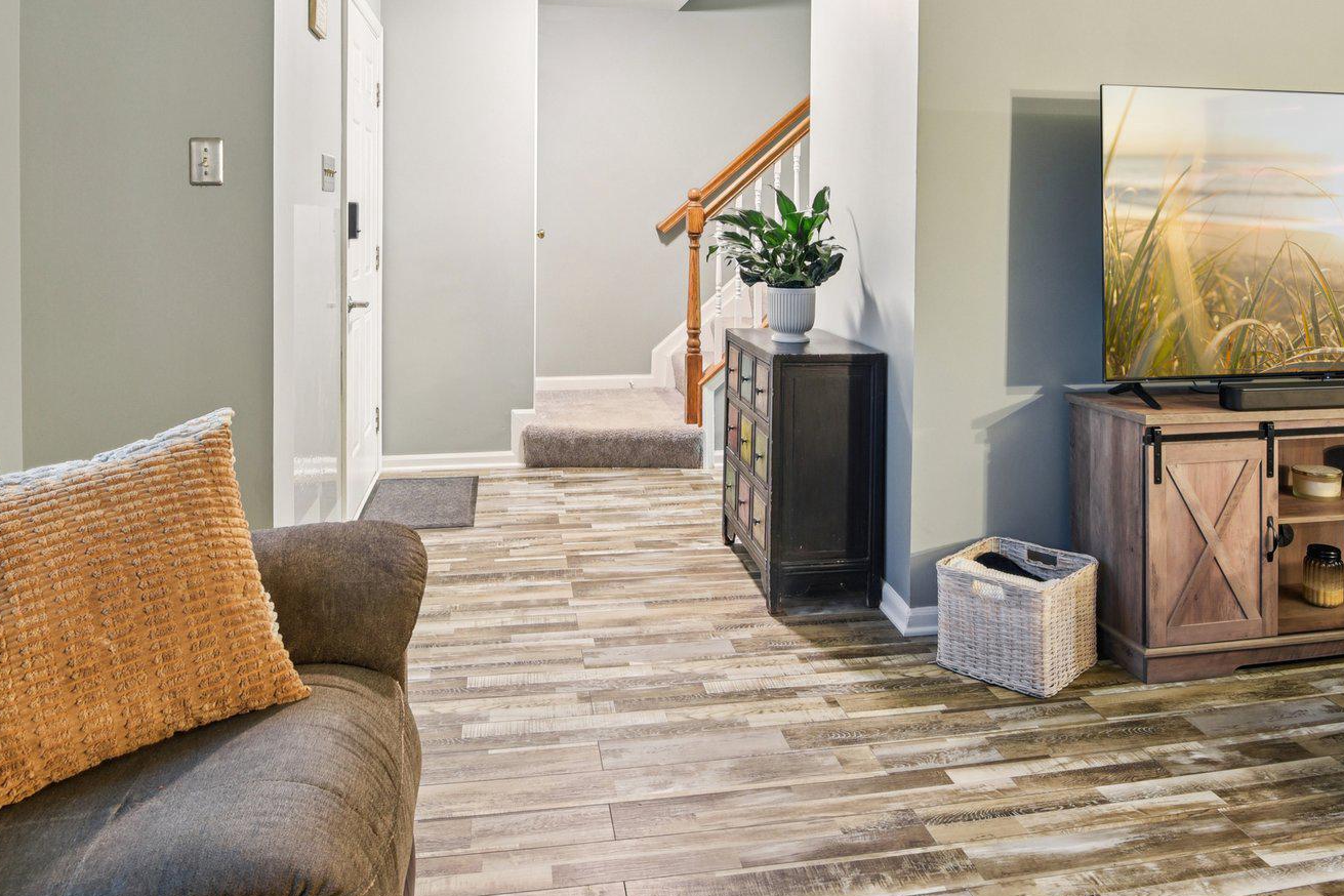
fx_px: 933
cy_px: 224
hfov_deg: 71.5
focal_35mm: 25
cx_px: 691
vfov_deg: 49.3
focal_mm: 16
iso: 400
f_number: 8
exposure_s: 1/2
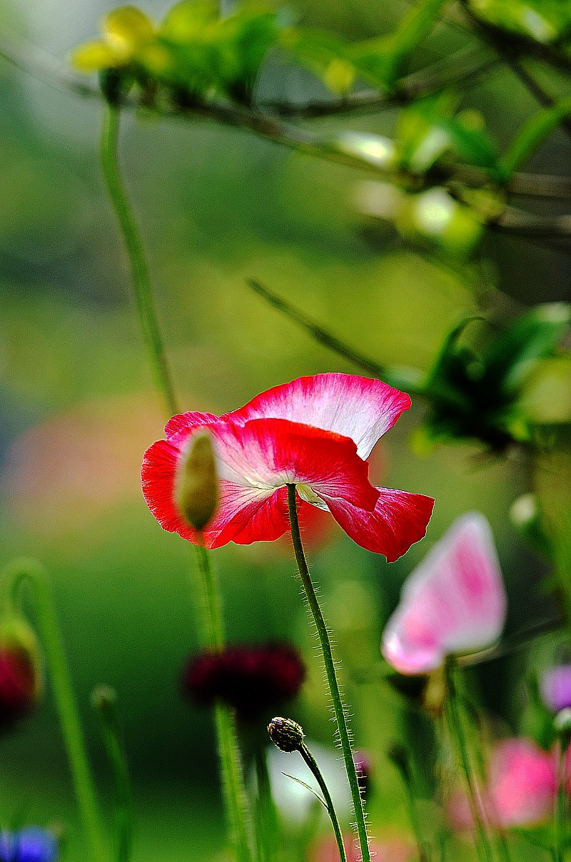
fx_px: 7170
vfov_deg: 6.9
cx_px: 286
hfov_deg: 4.6
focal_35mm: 300
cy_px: 431
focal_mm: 200
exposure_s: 1/400
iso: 100
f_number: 5
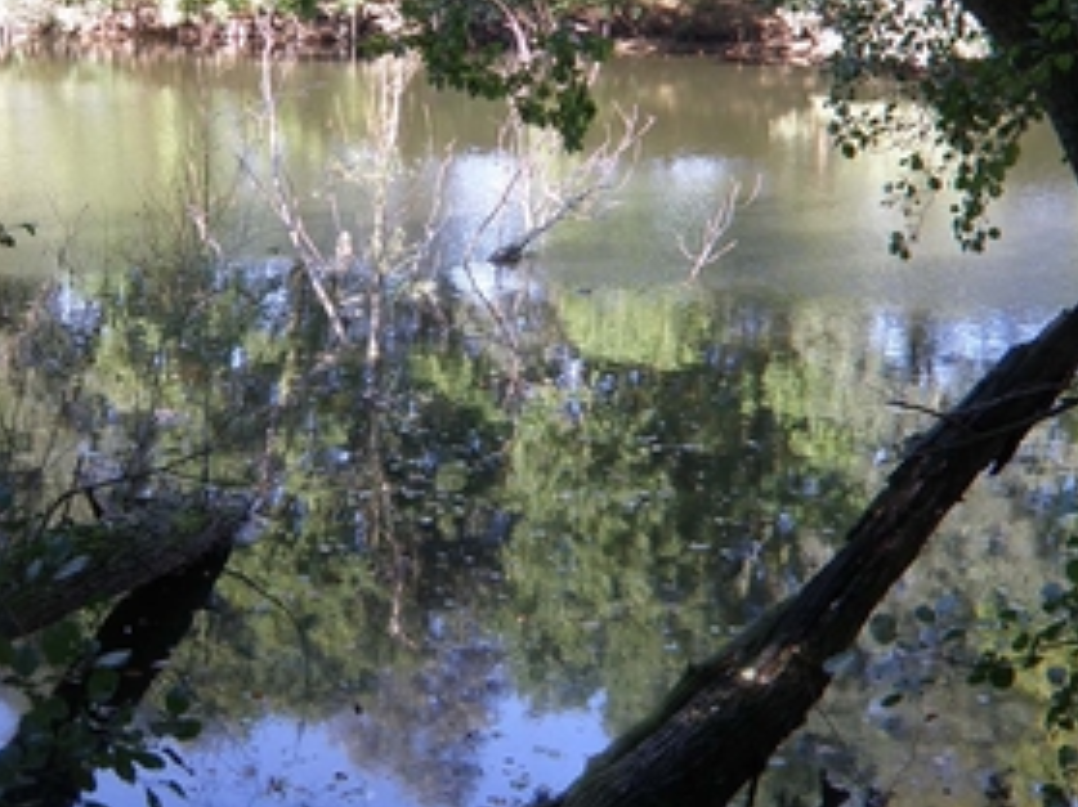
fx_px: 1743
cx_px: 394
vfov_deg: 25.9
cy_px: 255
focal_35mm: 56
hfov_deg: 34.2
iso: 64
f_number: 3.2
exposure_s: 1/50
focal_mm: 4.6
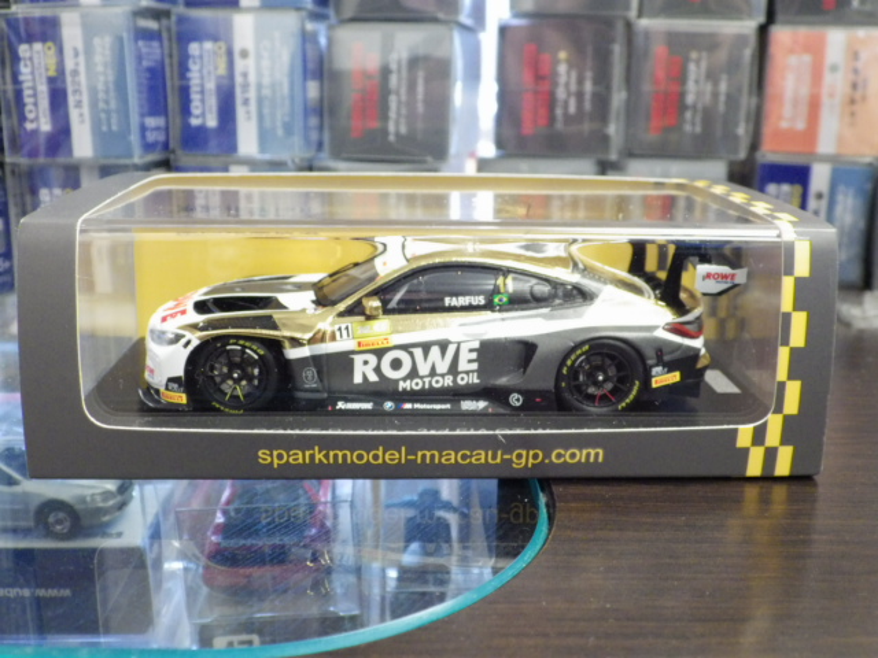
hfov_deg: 45.8
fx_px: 1040
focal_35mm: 41
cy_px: 329
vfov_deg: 35.1
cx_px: 439
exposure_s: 1/30
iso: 800
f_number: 3.6
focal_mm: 7.4
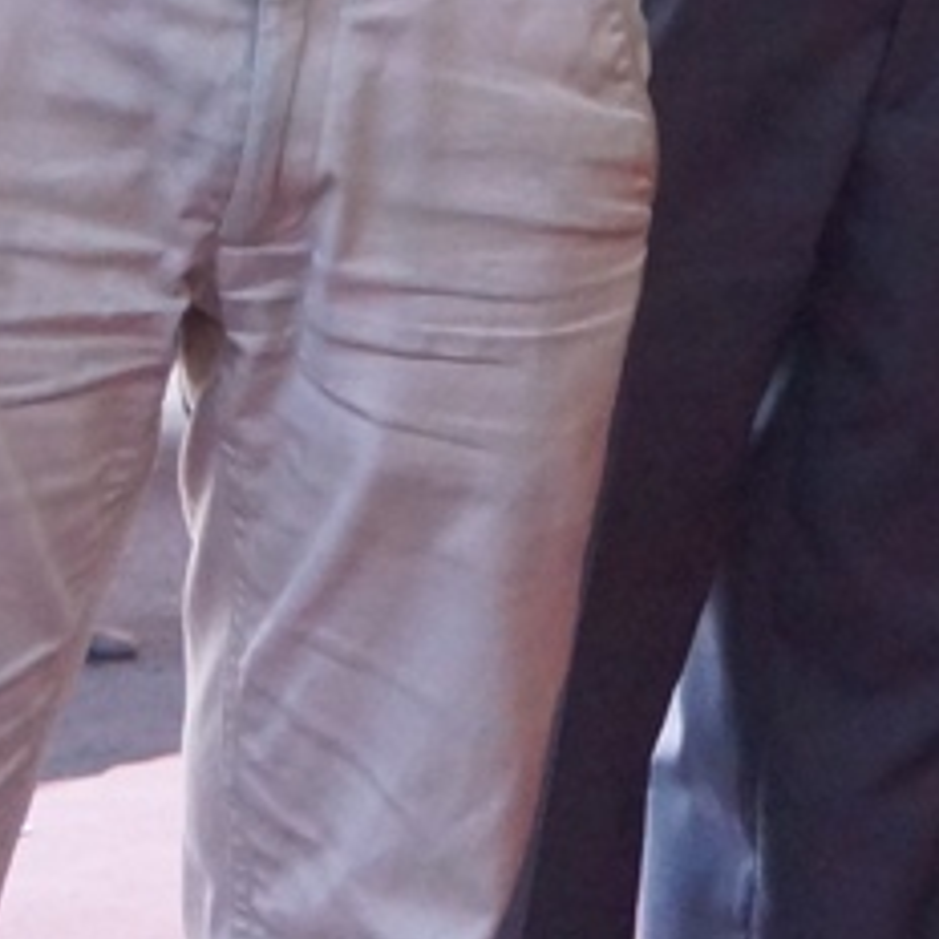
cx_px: 2542
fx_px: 6690
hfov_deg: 7.3
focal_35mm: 218
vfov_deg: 7.7
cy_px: -818
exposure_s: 1/125
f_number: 4
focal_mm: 22
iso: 1600
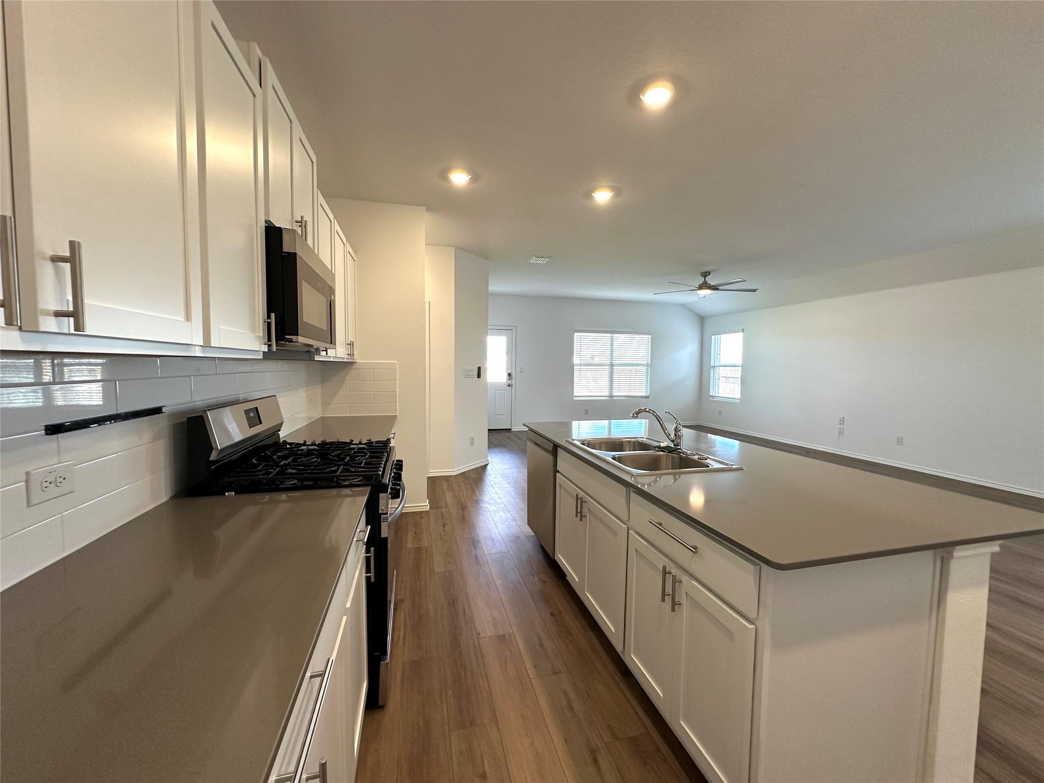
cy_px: 392
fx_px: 422
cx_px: 522
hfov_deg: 102.1
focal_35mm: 14
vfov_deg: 85.7
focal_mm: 2.22
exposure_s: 1/120
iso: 200
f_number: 2.2
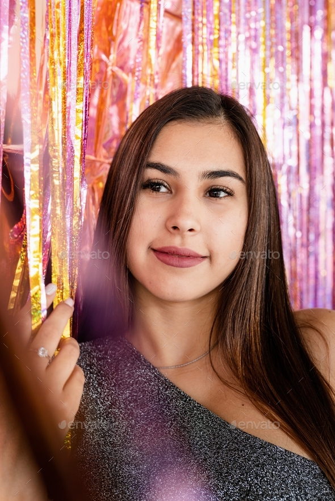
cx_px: 168
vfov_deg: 39.6
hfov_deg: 27.0
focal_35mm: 50
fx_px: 697
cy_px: 250
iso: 250
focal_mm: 50
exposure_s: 1/50
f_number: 2.2
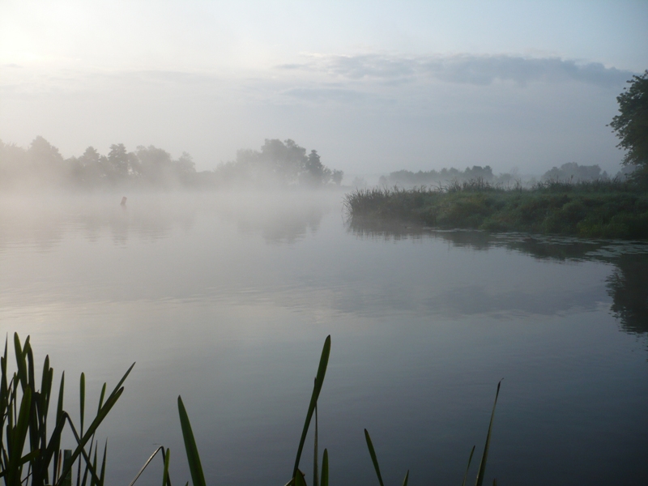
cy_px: 243
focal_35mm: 35
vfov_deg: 40.7
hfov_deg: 52.6
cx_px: 324
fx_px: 655
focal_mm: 5.8
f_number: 2.8
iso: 100
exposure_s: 1/640
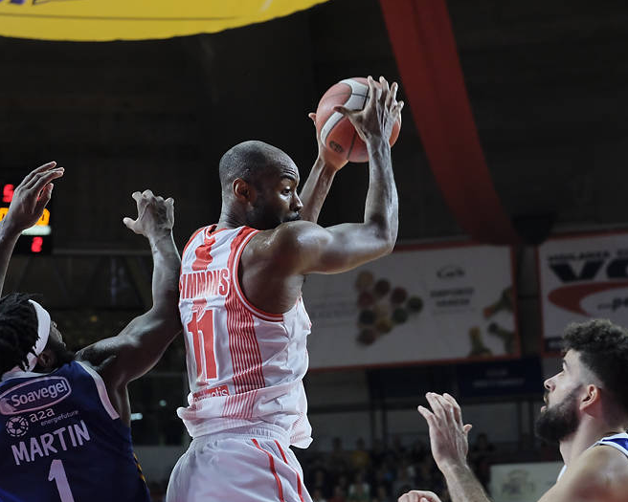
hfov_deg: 20.0
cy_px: 253
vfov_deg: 16.0
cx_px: 311
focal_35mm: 96
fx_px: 1785
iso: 5000
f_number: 2.8
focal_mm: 56.3
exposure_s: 1/800
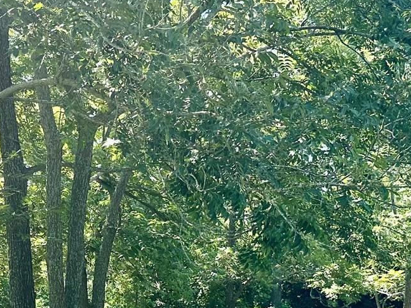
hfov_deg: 25.1
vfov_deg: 19.1
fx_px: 902
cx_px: 67
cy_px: 261
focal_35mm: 76
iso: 80
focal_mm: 6.86
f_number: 1.78
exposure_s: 1/1517
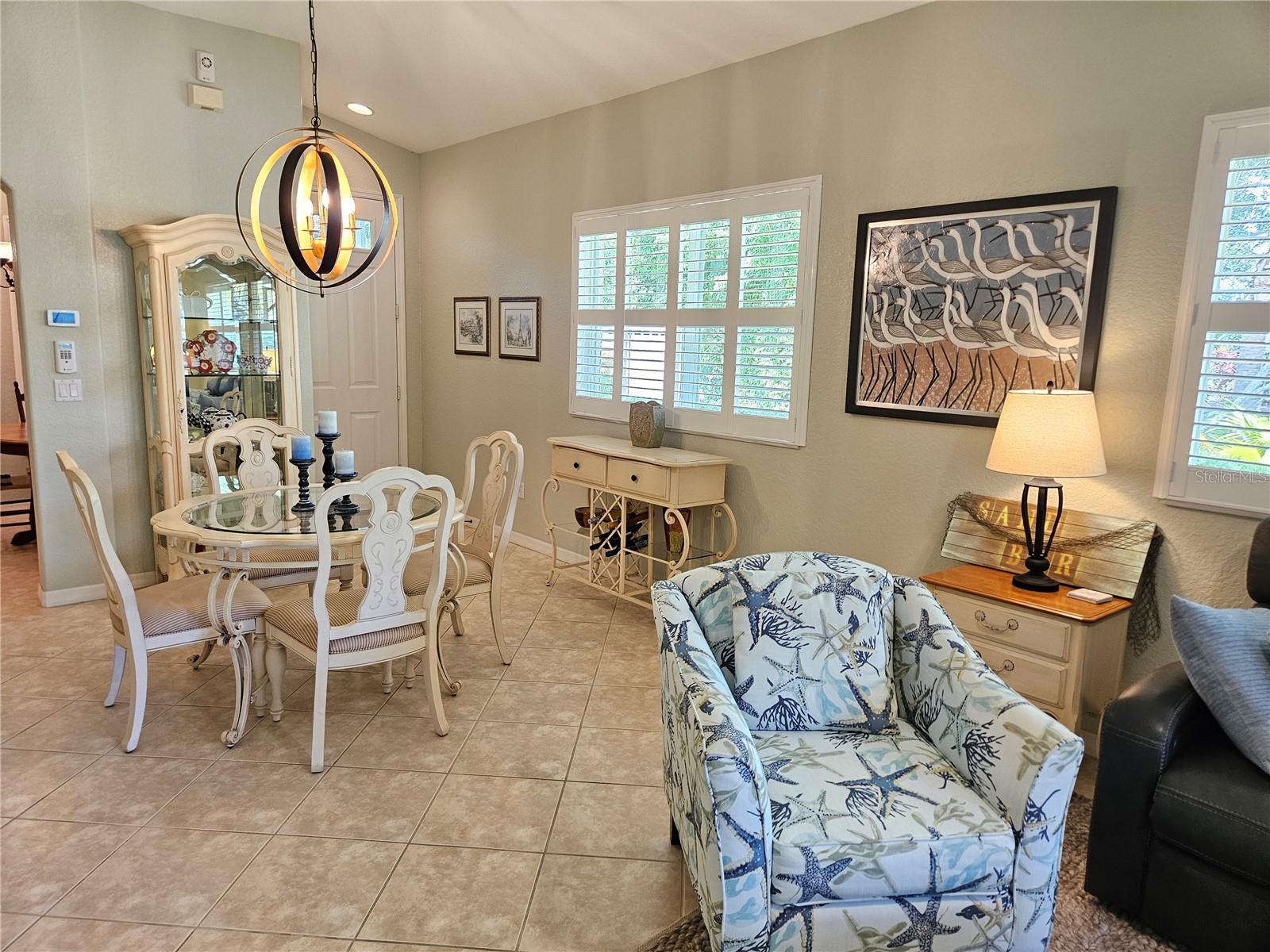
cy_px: 476
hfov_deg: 73.9
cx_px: 635
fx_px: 844
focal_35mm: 23
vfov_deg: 58.9
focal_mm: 5.4
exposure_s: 1/120
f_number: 1.8
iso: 320
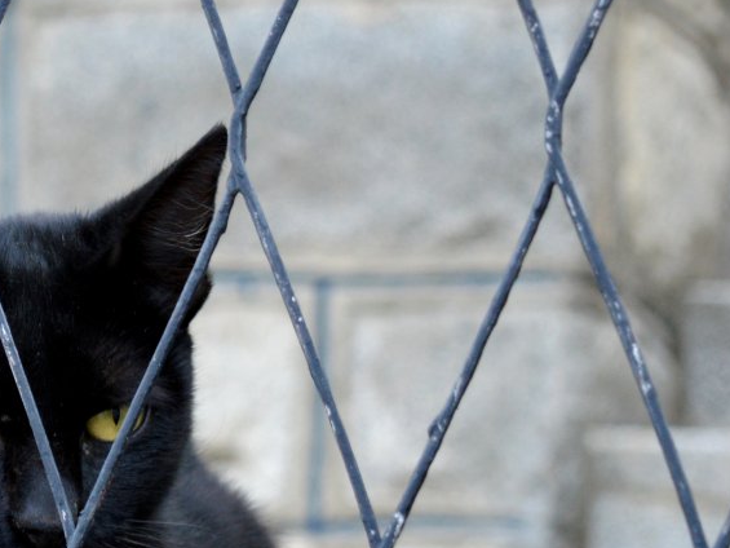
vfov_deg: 7.6
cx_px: -298
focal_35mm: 196
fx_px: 4134
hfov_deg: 9.8
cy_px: 372
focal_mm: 48
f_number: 5.3
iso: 500
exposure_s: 1/60
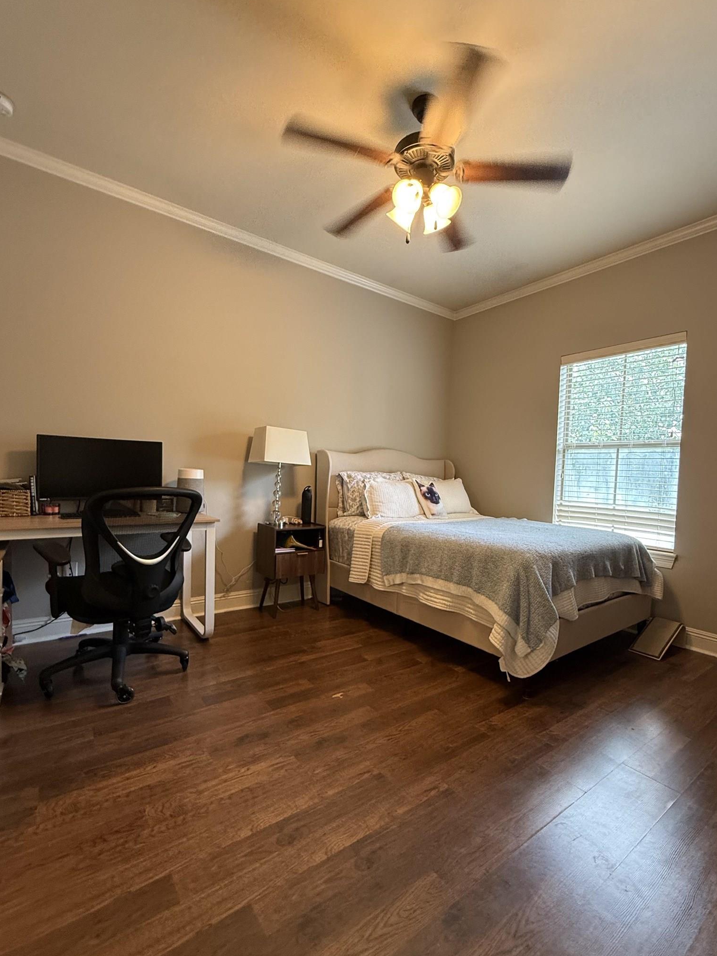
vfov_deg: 94.5
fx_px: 442
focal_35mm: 16
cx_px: 386
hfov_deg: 78.0
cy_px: 496
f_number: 2.2
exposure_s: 1/60
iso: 250
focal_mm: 2.22
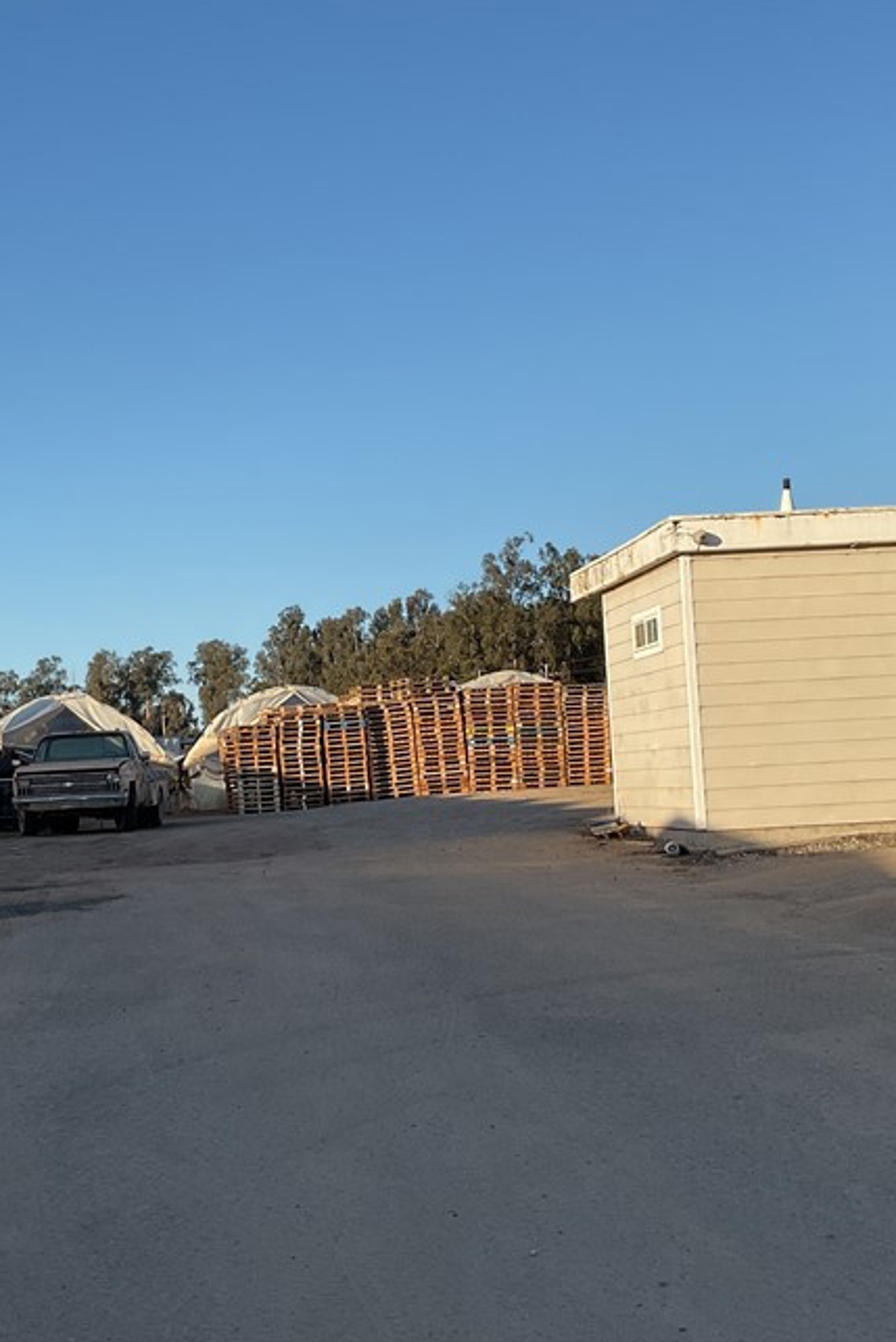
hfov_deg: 28.1
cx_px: 395
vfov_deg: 41.0
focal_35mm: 48
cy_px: 753
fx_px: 1791
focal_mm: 3
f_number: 1.8
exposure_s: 1/1534
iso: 16
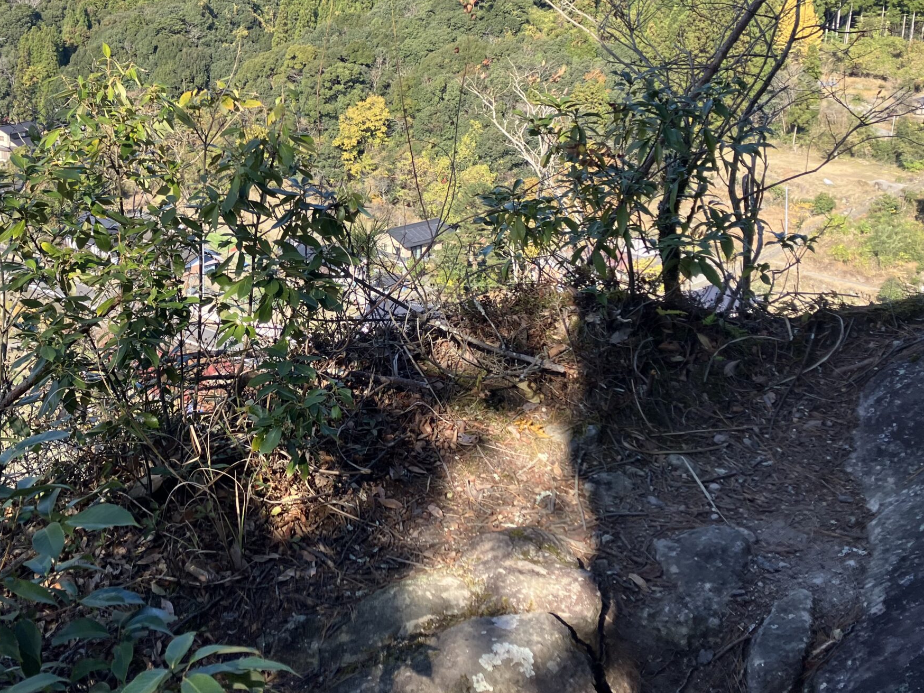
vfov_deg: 34.7
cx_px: 273
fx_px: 1094
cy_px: 214
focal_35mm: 41
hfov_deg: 44.8
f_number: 1.8
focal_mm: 3.99
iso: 32
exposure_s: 1/639
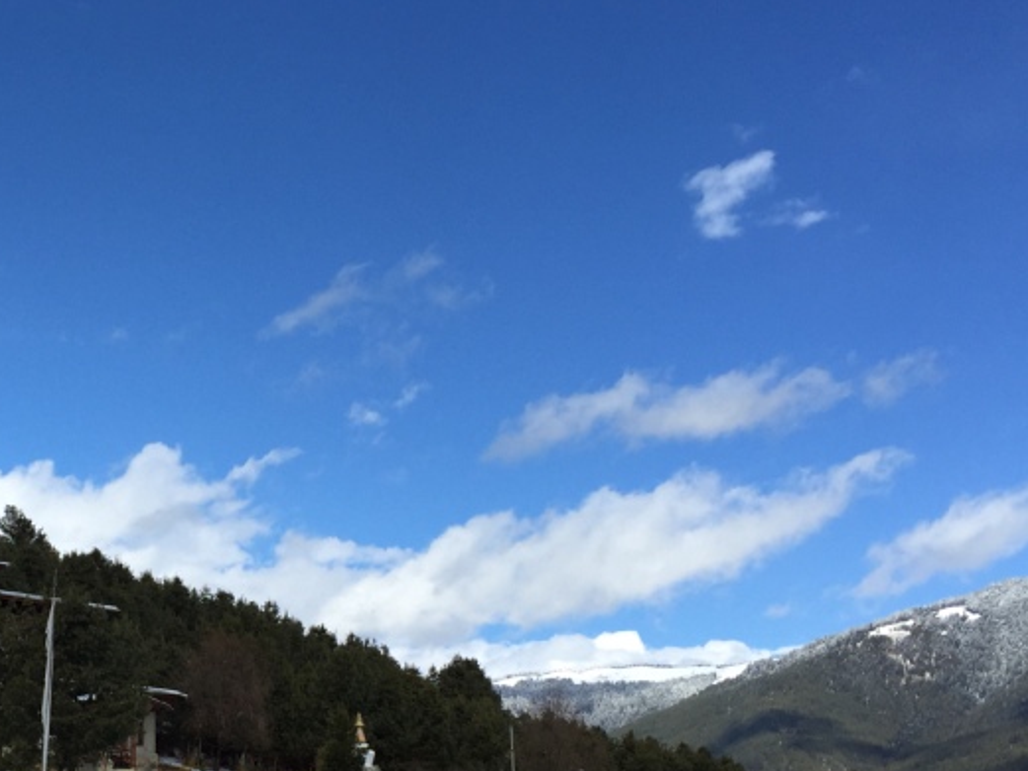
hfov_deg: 32.3
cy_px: 568
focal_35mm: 57
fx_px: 1693
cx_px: 128
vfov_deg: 25.4
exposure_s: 1/2326
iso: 32
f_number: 2.2
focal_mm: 4.15
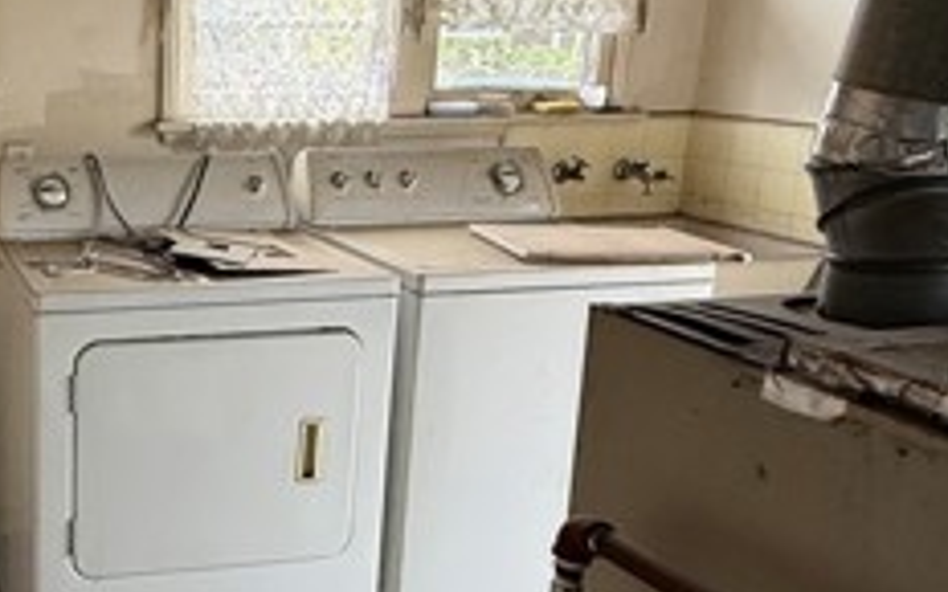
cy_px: 241
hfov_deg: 42.9
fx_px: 1059
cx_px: 45
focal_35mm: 41
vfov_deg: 31.2
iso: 250
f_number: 2.2
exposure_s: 1/99
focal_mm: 2.22
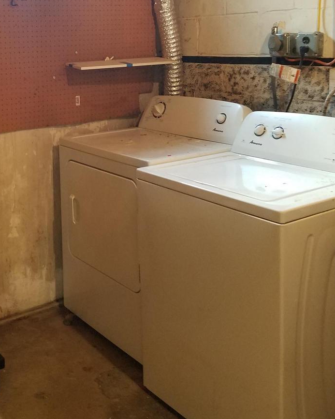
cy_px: 109
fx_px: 558
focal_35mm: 45
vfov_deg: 40.1
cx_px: 72
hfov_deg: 32.6
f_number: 1.7
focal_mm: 4.2
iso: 250
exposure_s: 1/13
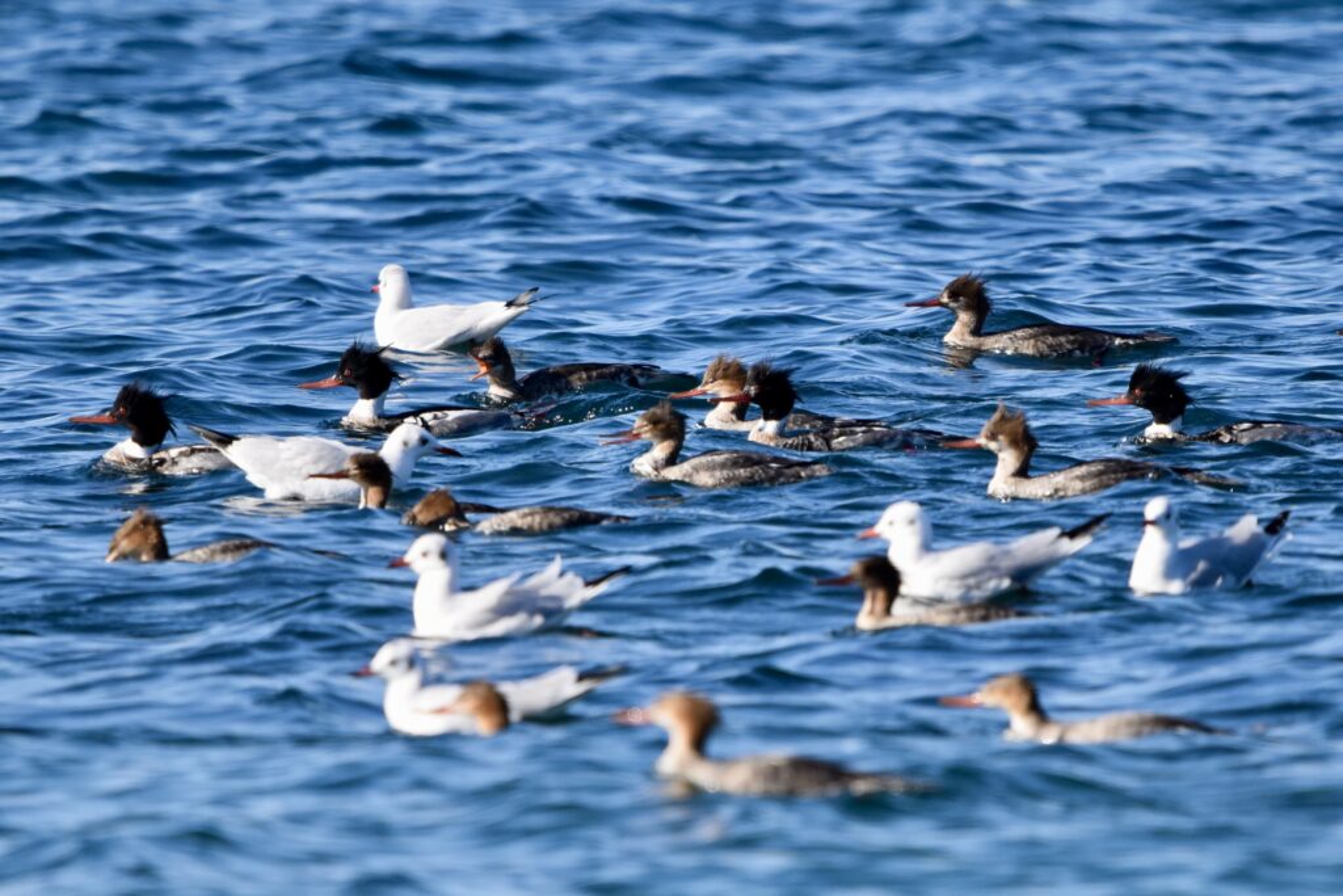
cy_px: 448
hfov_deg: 2.3
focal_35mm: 900
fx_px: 33577
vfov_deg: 1.5
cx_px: 672
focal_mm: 600
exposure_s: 1/1250
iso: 400
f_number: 6.3
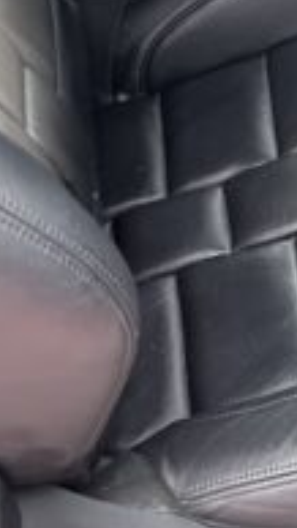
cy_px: -201
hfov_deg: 10.3
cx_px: 240
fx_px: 1639
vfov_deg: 17.0
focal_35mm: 117
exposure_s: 1/266
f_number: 1.6
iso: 40
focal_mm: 5.1
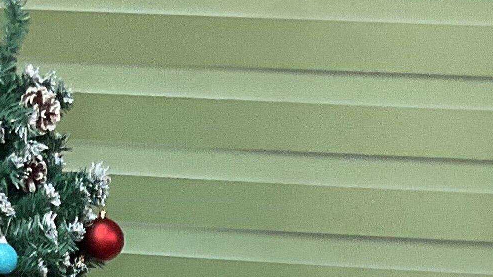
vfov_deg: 8.3
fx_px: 1686
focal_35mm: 129
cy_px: 753
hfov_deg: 16.6
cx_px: 247
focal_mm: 3
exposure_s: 1/60
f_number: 1.8
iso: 100
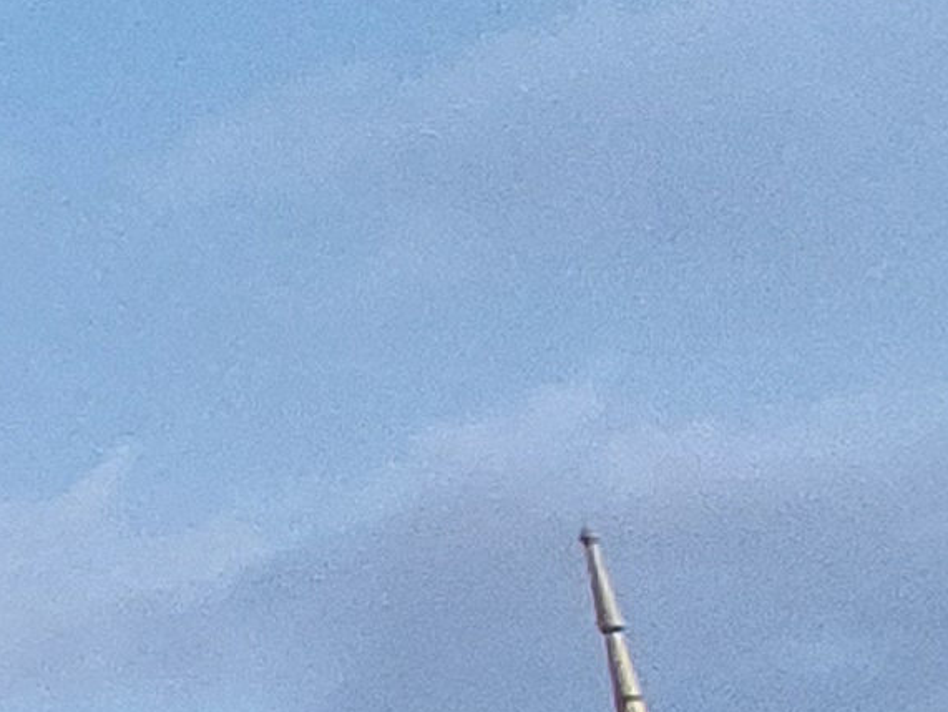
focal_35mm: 91
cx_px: -2221
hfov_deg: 10.1
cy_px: 939
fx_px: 2494
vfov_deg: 15.4
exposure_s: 1/50
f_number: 2.2
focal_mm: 1.74
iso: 320
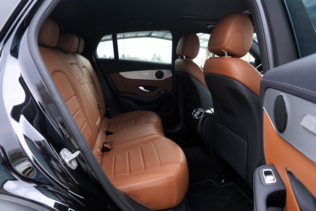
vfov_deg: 53.1
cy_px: 106
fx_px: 211
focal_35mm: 24
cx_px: 158
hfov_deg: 73.7
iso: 100
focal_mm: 24
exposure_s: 1/100
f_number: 5
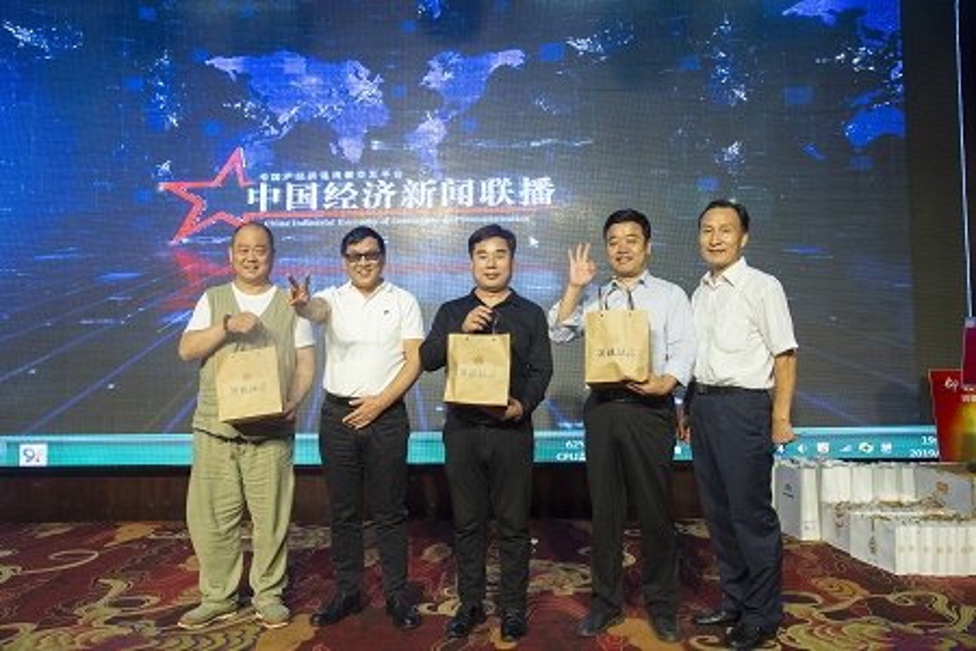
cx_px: 488
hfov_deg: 61.9
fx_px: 813
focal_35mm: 30
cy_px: 326
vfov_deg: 43.6
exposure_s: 1/100
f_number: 6.3
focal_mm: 30
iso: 2200
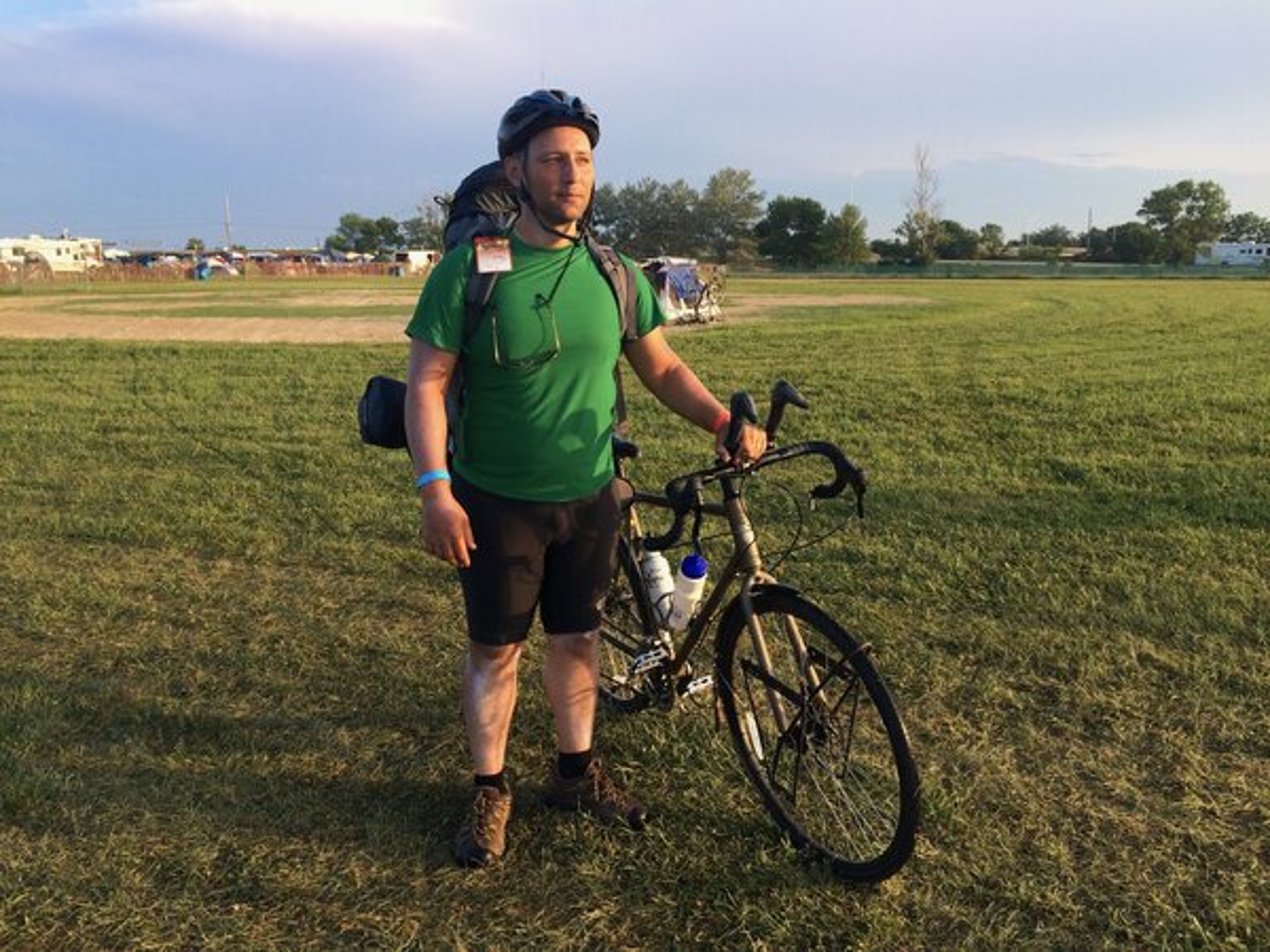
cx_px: 635
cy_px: 476
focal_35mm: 29
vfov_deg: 48.2
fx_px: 1064
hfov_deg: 61.7
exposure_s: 1/186
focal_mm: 4.15
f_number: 2.2
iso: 32
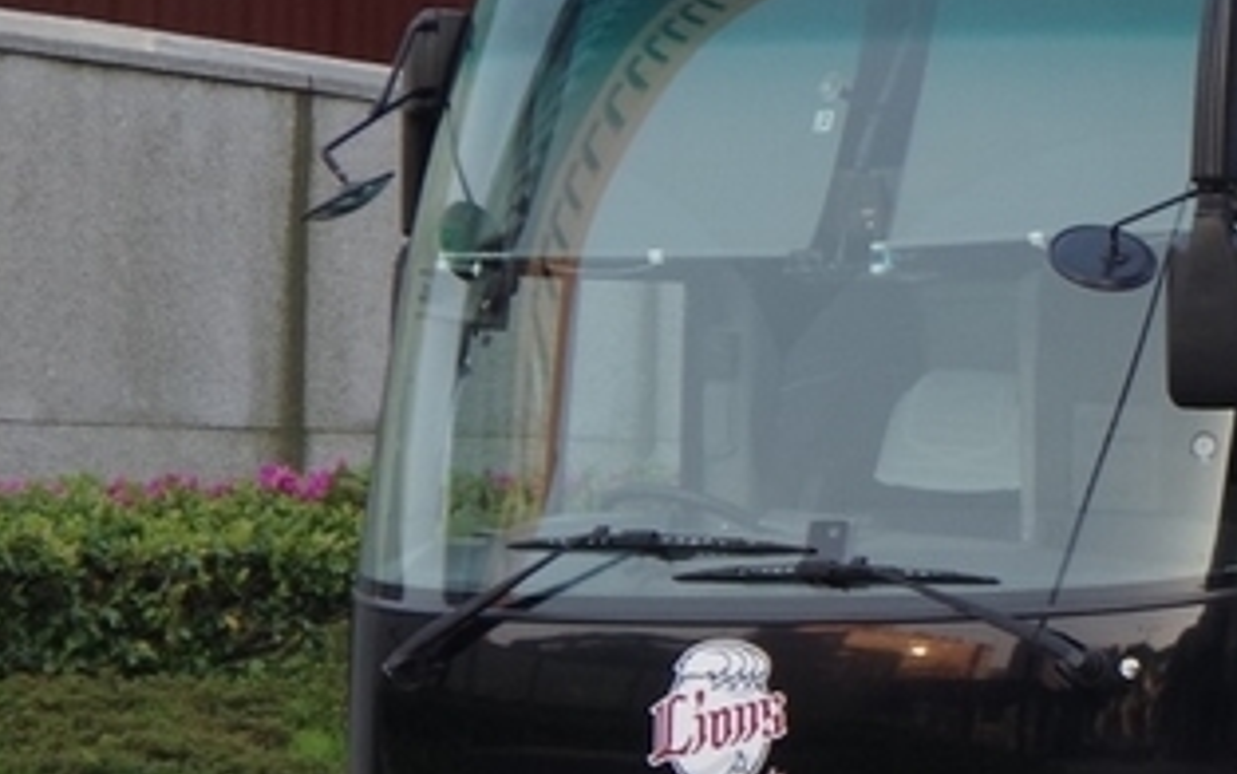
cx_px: 2308
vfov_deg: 3.3
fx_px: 13425
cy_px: 608
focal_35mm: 398
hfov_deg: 5.2
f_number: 7.1
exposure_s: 1/125
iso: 400
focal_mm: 68
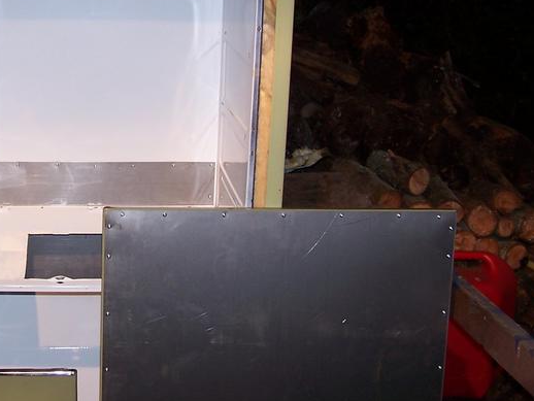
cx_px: 88
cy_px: 183
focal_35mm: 66
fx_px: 1019
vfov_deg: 22.3
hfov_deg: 28.6
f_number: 2.8
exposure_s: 1/60
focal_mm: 6.3
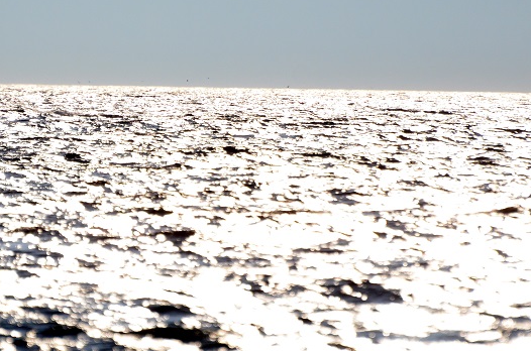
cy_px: 72
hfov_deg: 2.4
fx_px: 12581
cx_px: 133
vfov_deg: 1.6
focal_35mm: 855
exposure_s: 1/6400
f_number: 5.6
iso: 400
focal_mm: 300
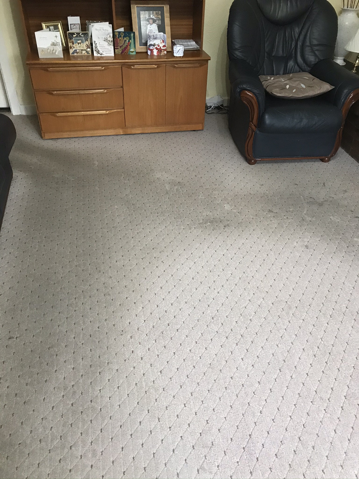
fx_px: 387
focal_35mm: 28
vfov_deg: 63.4
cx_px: 180
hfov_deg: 49.7
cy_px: 240
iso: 80
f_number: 1.8
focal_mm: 3.99
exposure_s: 1/17
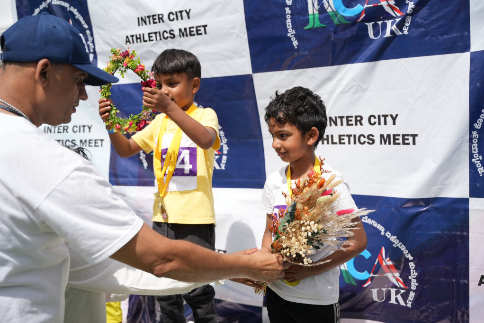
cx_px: 242
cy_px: 162
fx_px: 528
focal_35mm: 39
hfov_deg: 49.2
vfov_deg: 34.0
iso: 250
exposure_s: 1/6400
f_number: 2.8
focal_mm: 39.3
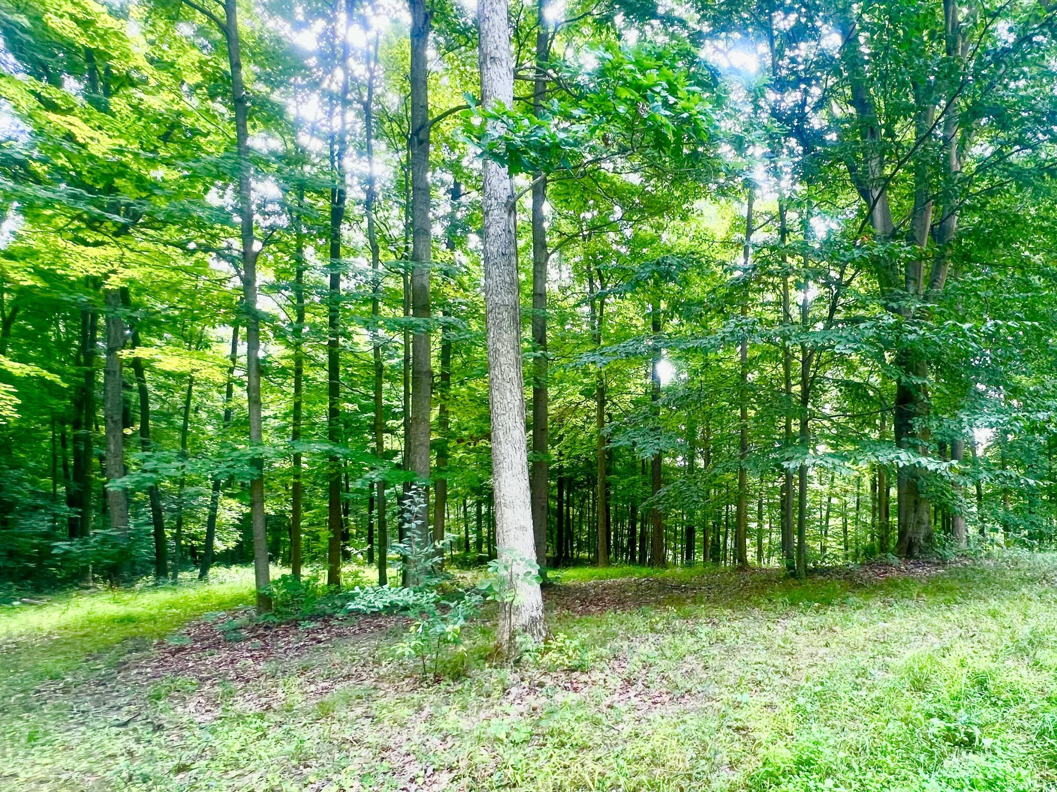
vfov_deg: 67.0
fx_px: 580
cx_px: 727
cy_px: 521
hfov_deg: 81.0
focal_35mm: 19
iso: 80
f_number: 1.8
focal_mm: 1.57
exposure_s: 1/99
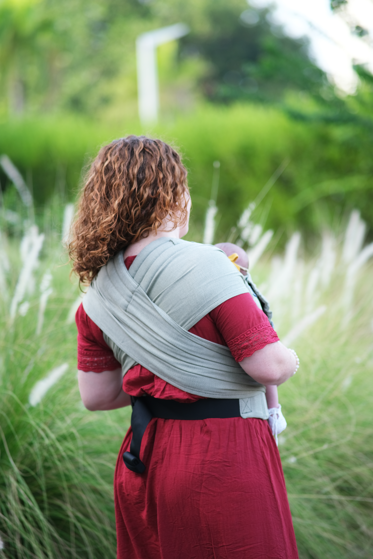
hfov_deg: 10.7
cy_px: 280
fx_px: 1989
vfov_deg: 16.0
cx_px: 186
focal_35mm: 128
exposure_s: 1/500
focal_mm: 85
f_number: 1.8
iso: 200
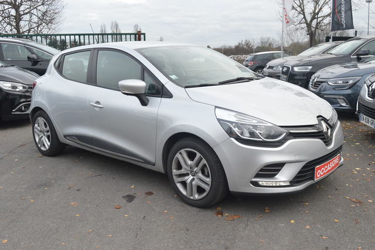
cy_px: 125
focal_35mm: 38
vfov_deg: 35.5
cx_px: 188
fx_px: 390
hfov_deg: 51.3
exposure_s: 1/400
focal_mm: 25
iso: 1600
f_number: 10
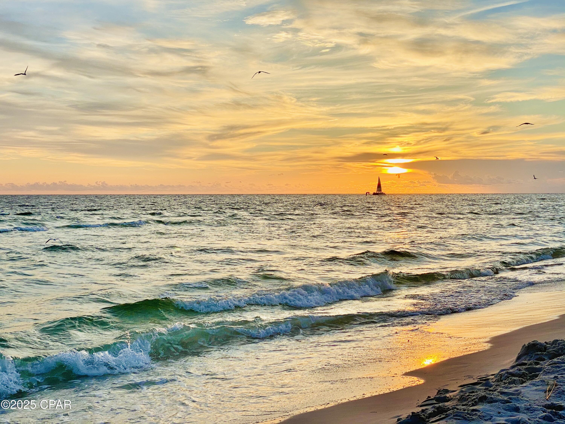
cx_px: 282
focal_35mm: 52
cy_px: 212
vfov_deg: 28.0
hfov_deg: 36.8
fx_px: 849
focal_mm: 6
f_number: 2
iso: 20
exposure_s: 1/826
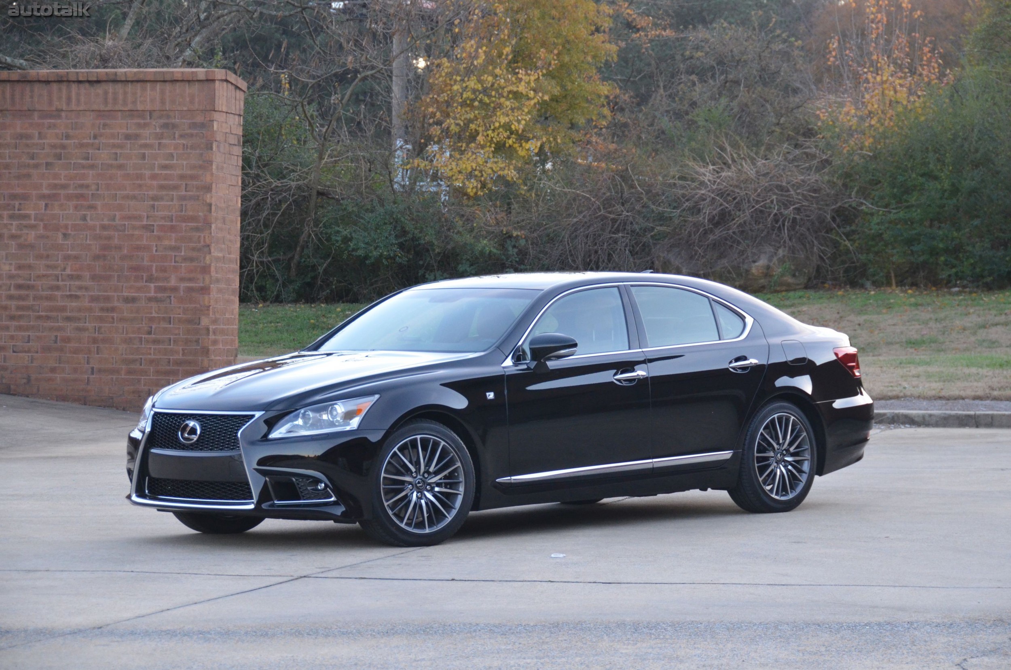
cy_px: 335
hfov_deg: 19.5
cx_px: 506
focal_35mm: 105
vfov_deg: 13.0
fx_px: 2943
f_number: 5
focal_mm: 70
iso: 1600
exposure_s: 1/320
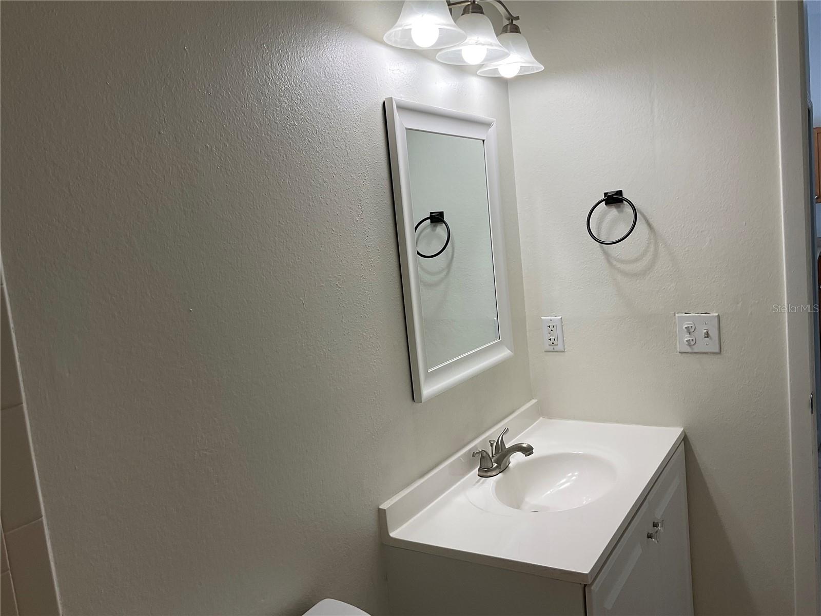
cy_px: 308
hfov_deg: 61.7
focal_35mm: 29
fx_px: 688
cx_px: 410
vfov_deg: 48.2
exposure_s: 1/120
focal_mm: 3
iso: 32
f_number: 1.8
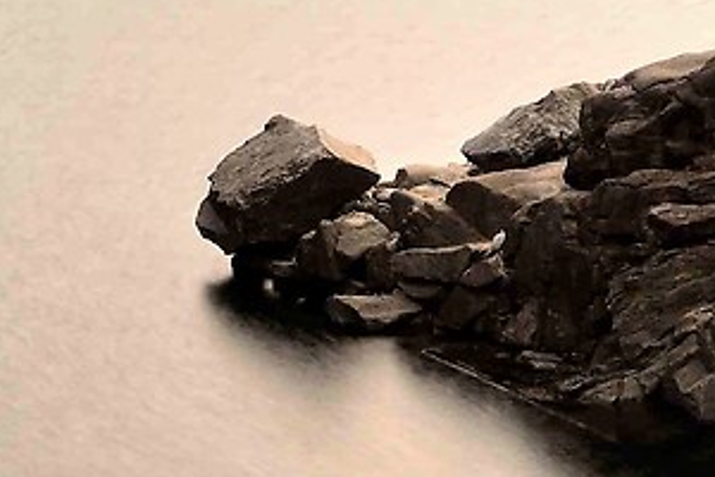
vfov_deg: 10.1
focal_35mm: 128
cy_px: -397
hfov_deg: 15.5
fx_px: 2542
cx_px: -93
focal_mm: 16
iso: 100
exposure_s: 2.5
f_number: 8
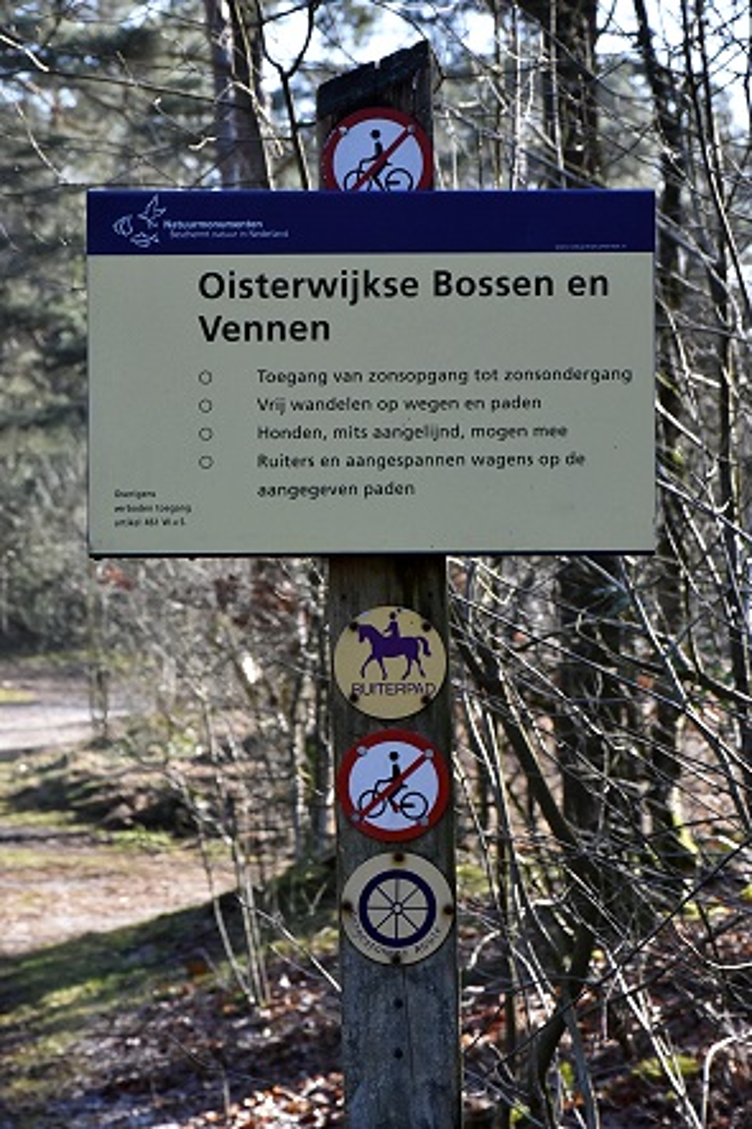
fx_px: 3527
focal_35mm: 112
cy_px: 564
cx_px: 376
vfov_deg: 18.2
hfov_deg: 12.2
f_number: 11
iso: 900
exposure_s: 1/400
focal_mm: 75
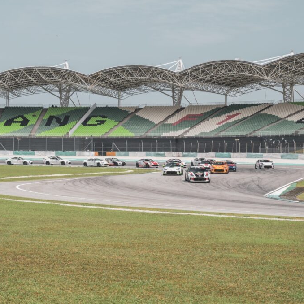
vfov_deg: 20.2
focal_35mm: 86
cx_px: 131
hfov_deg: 20.2
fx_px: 854
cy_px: 151
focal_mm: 67
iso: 250
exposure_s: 1/400
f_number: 8
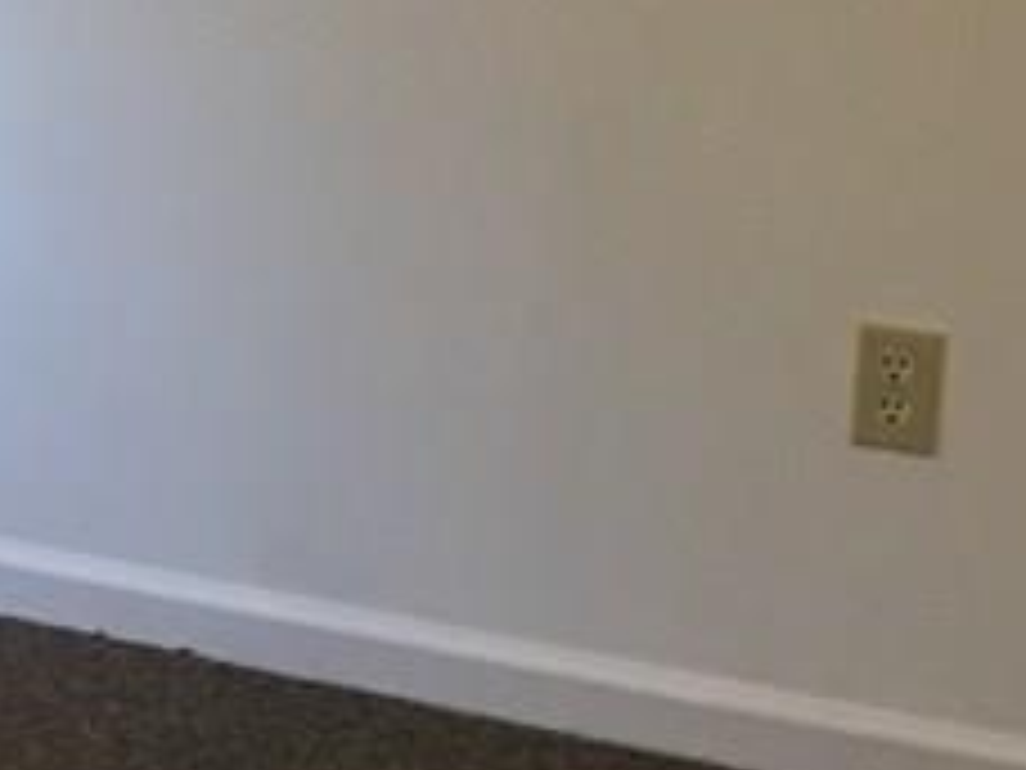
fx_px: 3853
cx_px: -594
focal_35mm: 130
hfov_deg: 14.0
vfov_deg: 11.3
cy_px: -23
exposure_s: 1/15
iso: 64
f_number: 2.2
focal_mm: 4.15
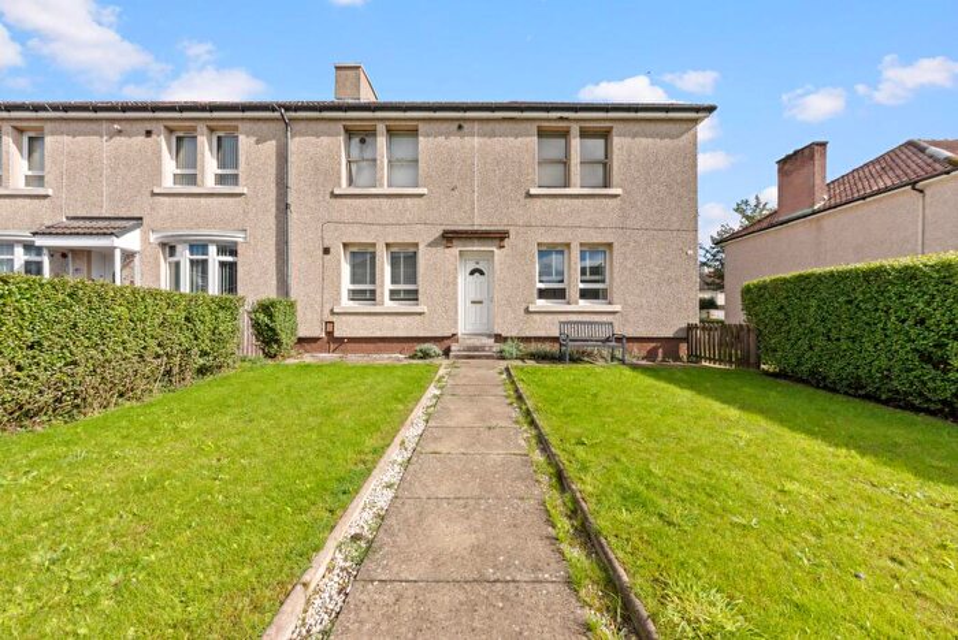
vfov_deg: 90.1
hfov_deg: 112.6
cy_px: 320
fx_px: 320
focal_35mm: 12
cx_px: 479
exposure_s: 1/50
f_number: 20
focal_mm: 12
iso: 800
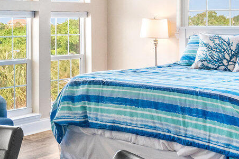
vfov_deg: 19.7
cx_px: 49
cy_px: 24
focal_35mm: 68
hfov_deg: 29.0
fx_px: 451
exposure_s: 1/5
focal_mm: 10
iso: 800
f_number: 8
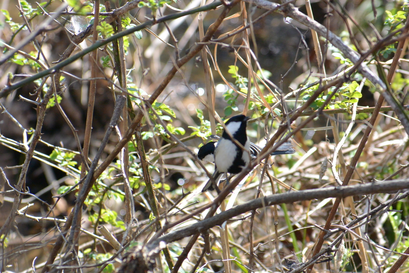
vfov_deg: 3.8
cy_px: 136
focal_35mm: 364
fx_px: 4135
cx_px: 204
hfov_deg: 5.7
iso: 320
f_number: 5.6
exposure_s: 1/500
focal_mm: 135
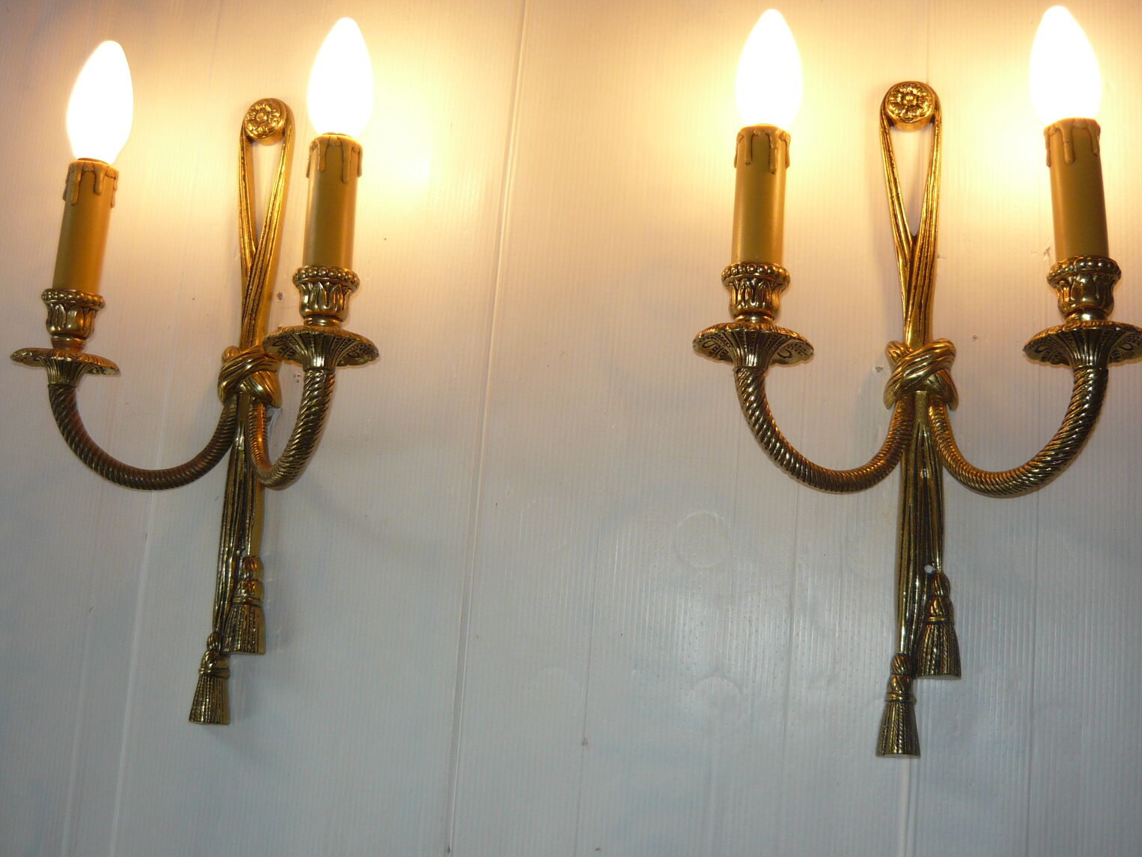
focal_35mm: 40
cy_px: 407
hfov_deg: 46.8
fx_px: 1320
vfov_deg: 36.0
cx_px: 600
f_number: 2.8
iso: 100
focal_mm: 5.5
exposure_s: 1/100
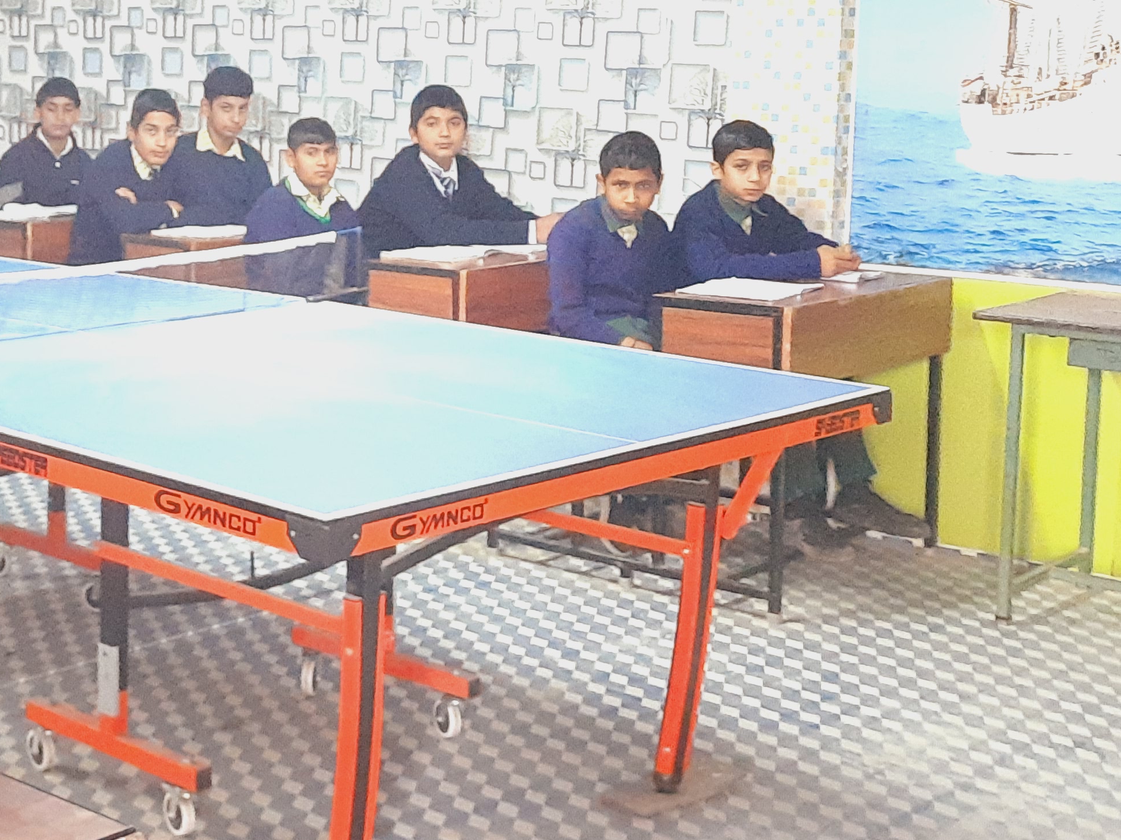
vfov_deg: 25.5
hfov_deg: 31.8
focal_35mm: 57
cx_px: 66
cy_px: 251
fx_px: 1846
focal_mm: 5.23
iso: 1250
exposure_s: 1/33
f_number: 1.8
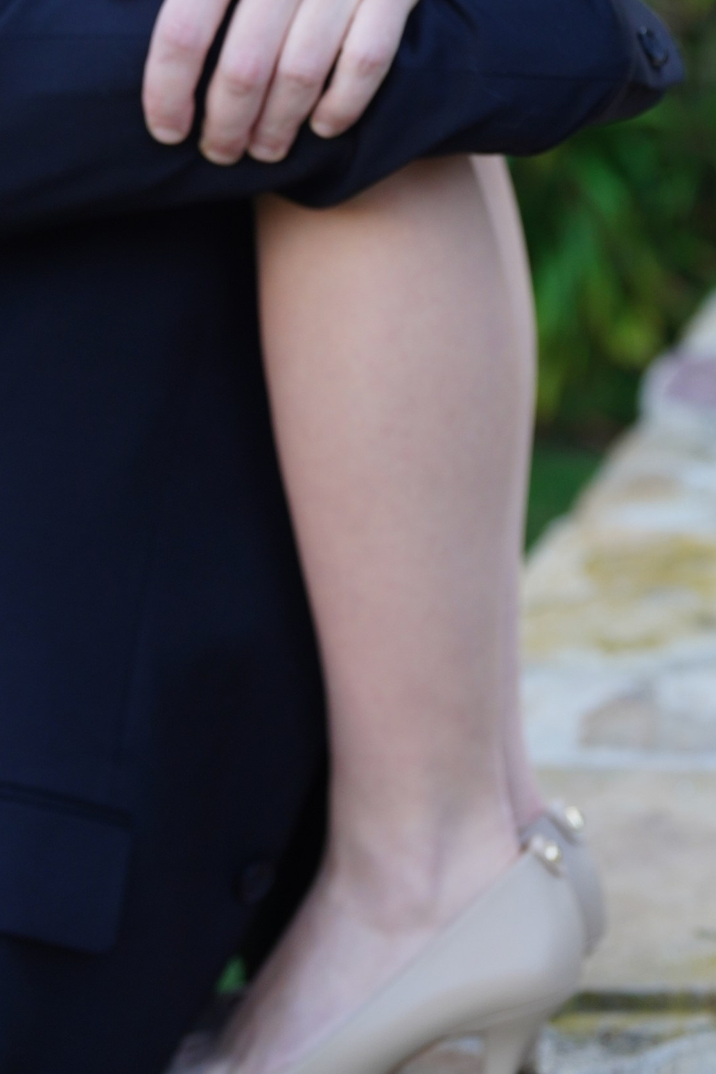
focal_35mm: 114
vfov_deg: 17.6
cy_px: 40
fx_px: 3400
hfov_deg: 12.0
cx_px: 349
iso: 320
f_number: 2.8
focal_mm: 46
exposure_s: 1/400
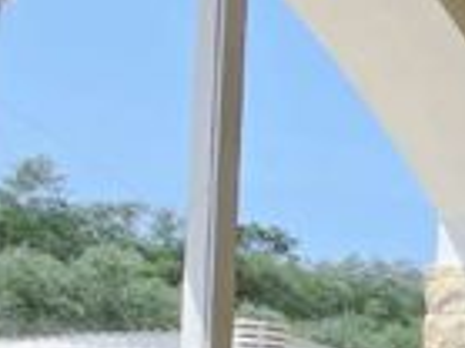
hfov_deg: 14.8
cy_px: 502
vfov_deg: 19.7
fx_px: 886
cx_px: 1142
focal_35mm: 66
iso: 50
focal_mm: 2.2
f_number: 2.2
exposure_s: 1/929
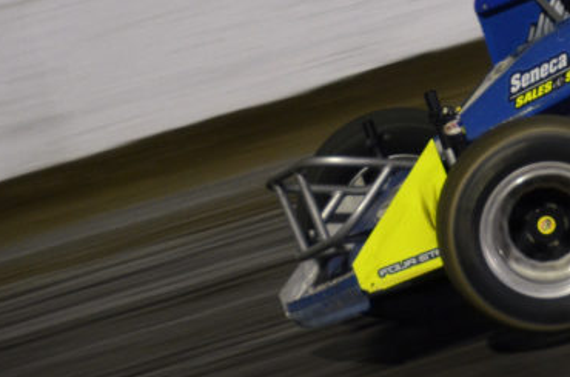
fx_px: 6944
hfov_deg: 4.7
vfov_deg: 3.1
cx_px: 809
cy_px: -72
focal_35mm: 440
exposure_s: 1/125
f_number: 5.3
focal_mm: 95
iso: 800
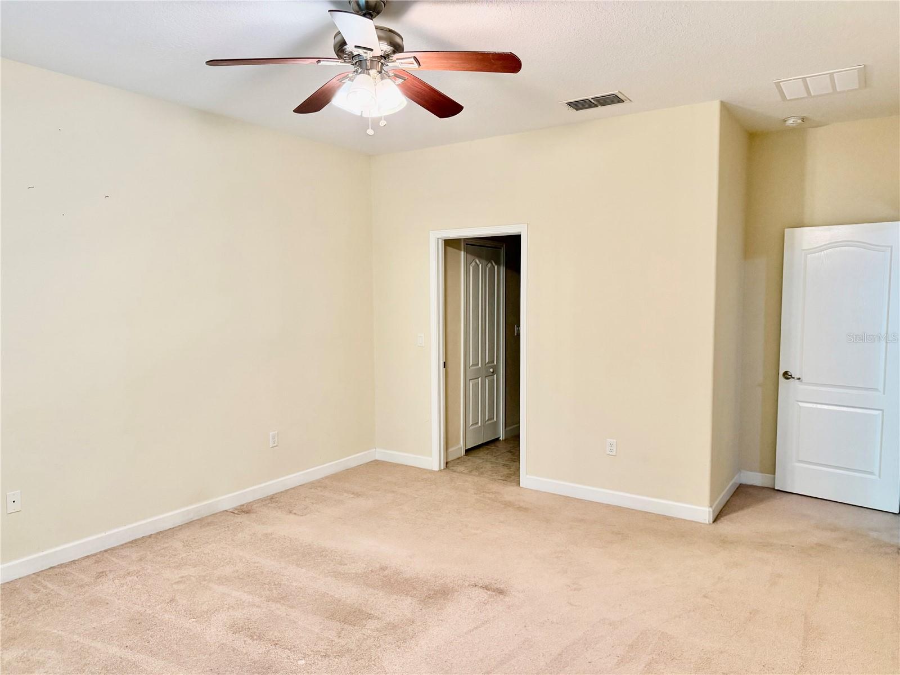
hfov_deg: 71.6
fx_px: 624
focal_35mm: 24
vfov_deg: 56.8
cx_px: 450
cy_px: 338
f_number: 1.78
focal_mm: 6.76
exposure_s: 1/120
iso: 400
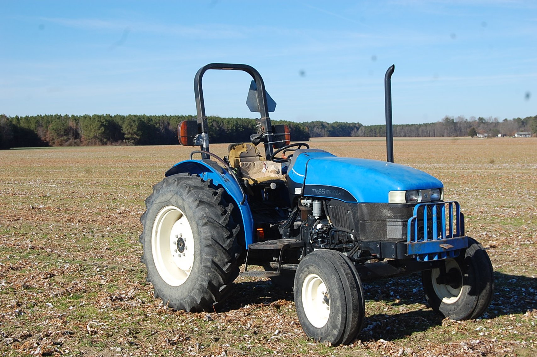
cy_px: 178
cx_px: 268
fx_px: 894
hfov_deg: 33.4
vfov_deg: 22.6
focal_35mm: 60
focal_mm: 40
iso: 200
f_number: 9
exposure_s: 1/320
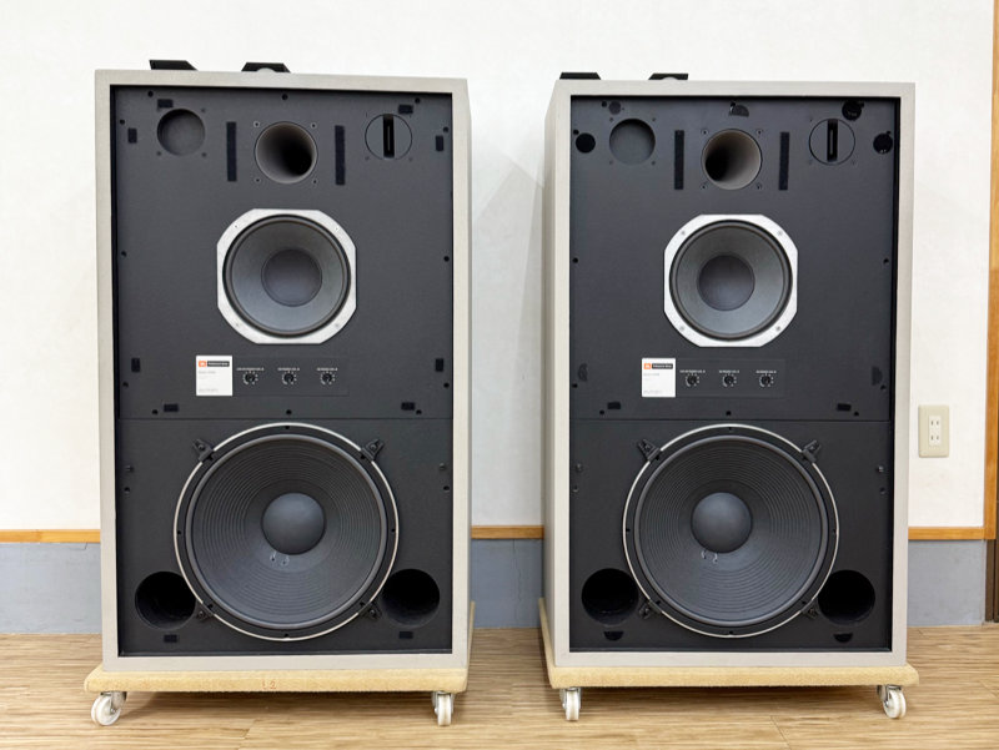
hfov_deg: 71.6
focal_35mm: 24
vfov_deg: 56.9
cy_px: 375
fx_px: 693
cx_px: 500
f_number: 1.8
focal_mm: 6.8
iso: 125
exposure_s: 1/100
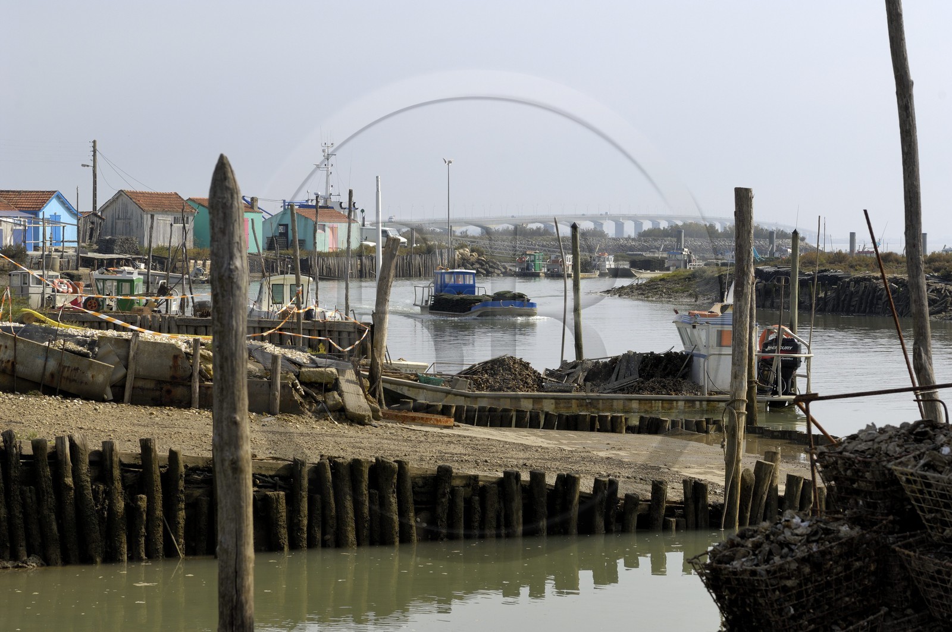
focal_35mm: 90
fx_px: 2377
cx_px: 476
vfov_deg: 15.1
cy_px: 316
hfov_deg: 22.7
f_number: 9.5
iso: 100
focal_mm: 60
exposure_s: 1/160
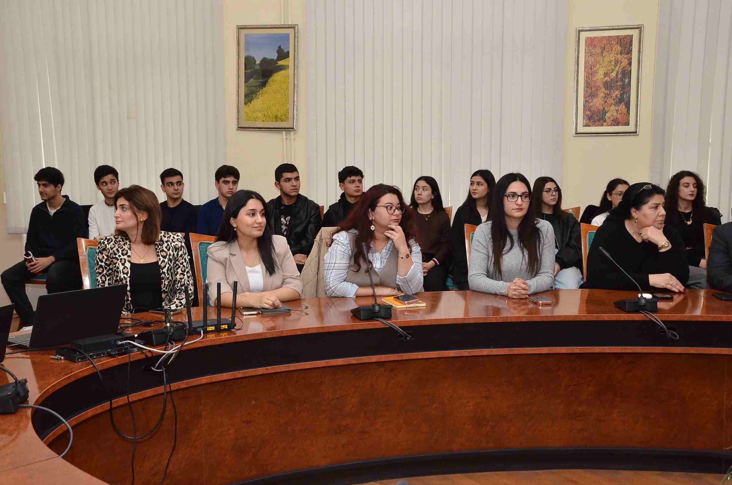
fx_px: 791
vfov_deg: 34.1
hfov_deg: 49.6
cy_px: 242
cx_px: 366
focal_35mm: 39
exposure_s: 1/200
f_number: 7.1
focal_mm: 26
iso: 2200
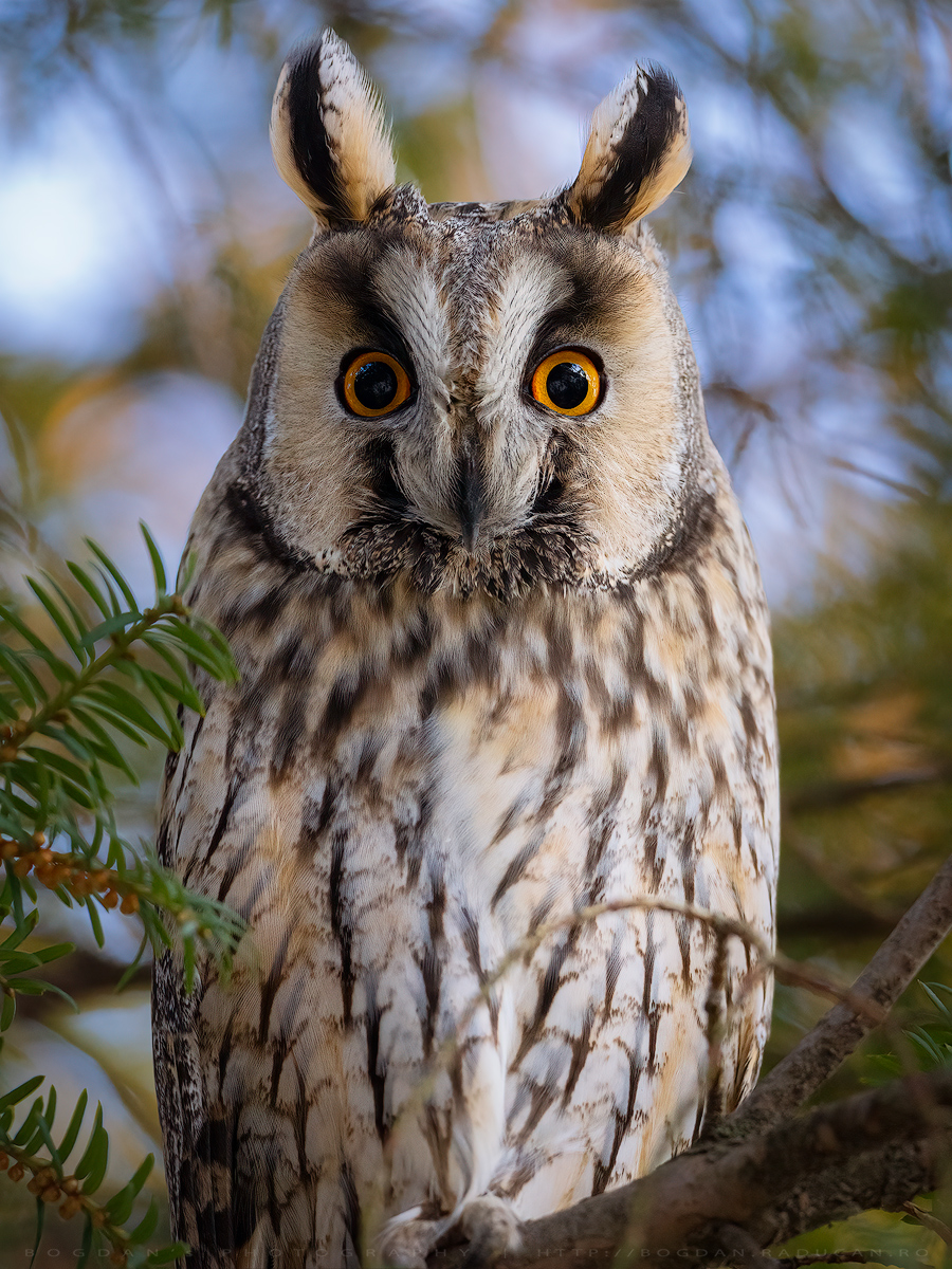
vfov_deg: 3.3
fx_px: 22038
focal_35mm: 601
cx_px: 476
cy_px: 634
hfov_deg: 2.5
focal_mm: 300
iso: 2500
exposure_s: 1/200
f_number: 4
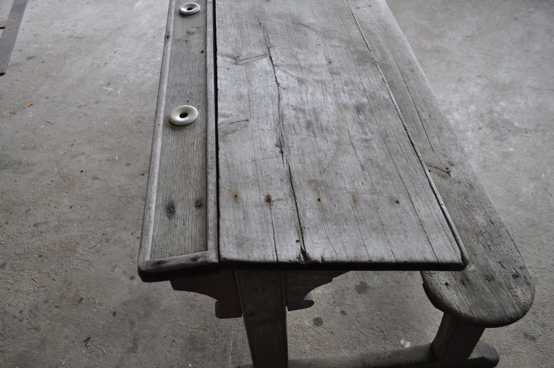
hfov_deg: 67.4
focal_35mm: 27
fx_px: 415
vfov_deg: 47.8
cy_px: 184
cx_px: 277
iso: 450
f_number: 4
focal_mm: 18
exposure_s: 1/60
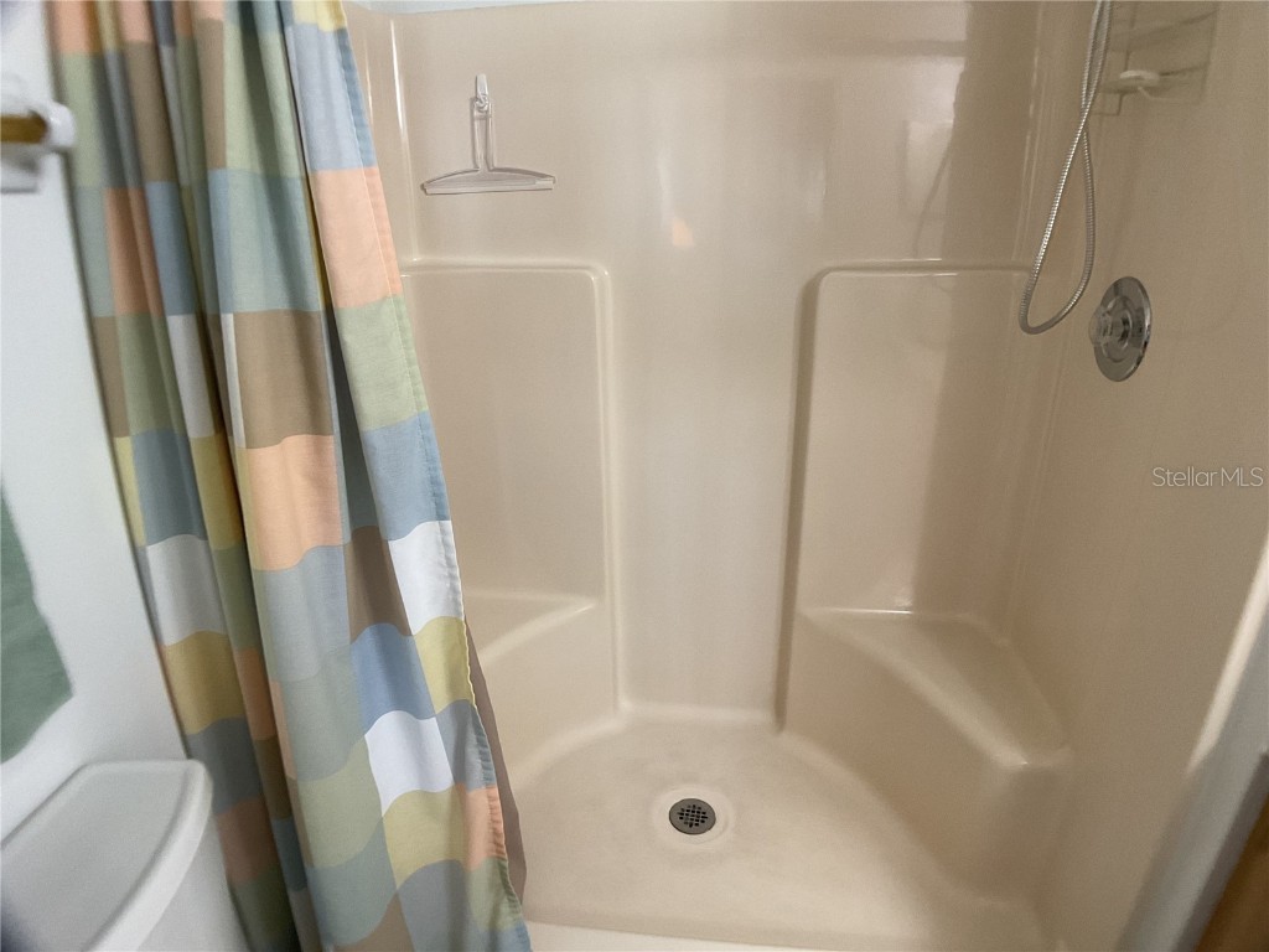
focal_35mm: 29
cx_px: 634
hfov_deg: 61.7
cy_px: 476
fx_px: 1063
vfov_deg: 48.2
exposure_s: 1/60
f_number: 1.8
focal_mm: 3
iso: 125
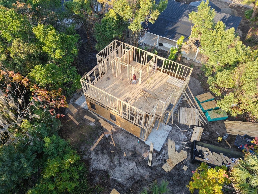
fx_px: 179
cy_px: 97
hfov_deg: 71.6
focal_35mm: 24
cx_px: 129
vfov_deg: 56.8
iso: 100
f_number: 1.8
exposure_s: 1/250
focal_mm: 8.67
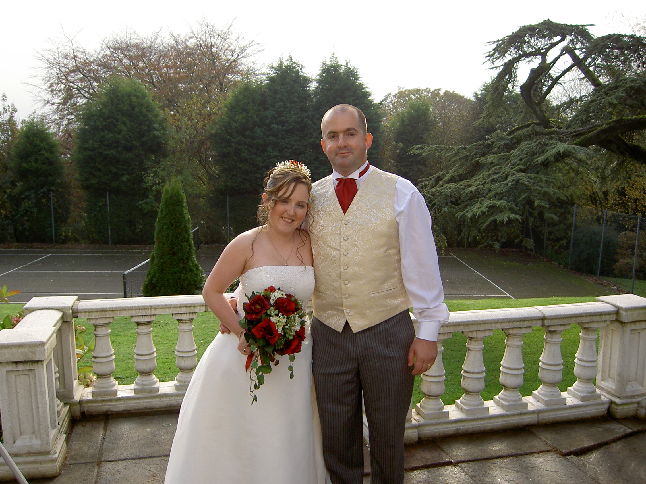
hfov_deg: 54.0
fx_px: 635
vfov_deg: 41.8
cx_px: 323
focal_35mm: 34
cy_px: 242
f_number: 2.8
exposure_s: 1/250
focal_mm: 5.6
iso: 50
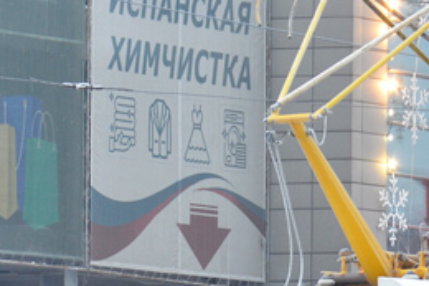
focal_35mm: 554
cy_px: 380
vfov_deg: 2.5
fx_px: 6597
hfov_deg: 3.7
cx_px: 536
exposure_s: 1/1.3
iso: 100
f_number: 8
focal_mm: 80
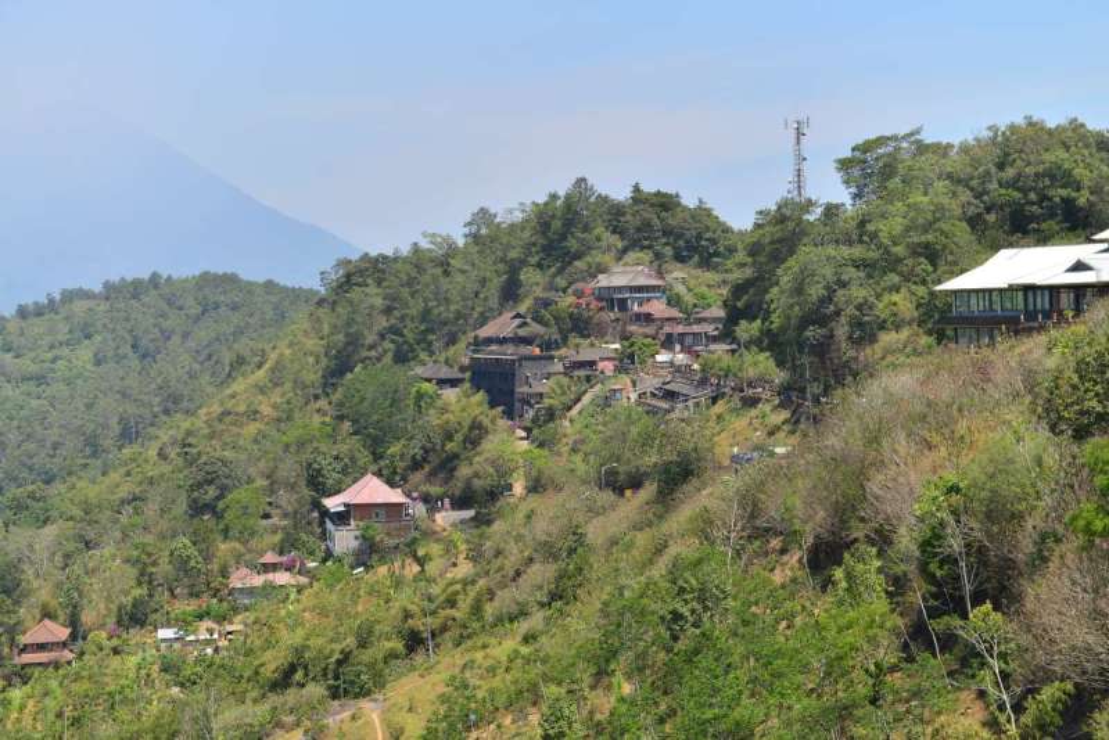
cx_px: 554
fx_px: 2157
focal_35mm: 70
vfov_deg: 19.5
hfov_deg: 28.8
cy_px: 370
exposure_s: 1/500
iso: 100
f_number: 5.6
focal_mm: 70
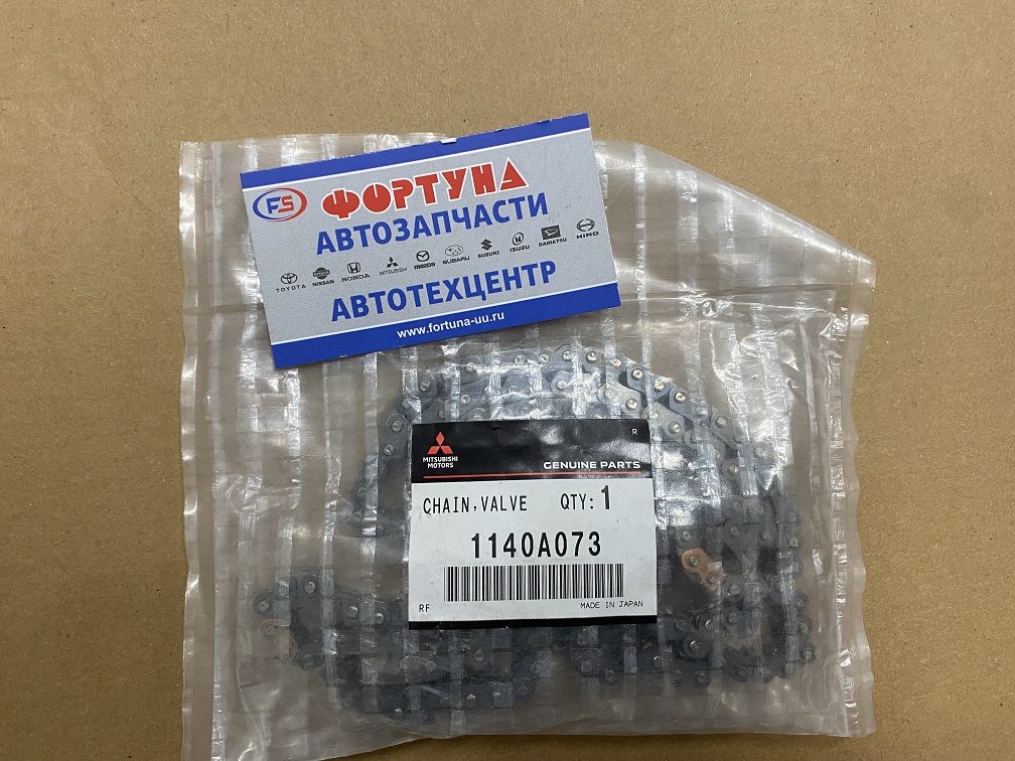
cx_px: 508
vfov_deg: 53.1
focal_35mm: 26
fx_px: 762
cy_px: 380
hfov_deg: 67.3
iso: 160
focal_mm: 4.25
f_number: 1.8
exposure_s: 1/60
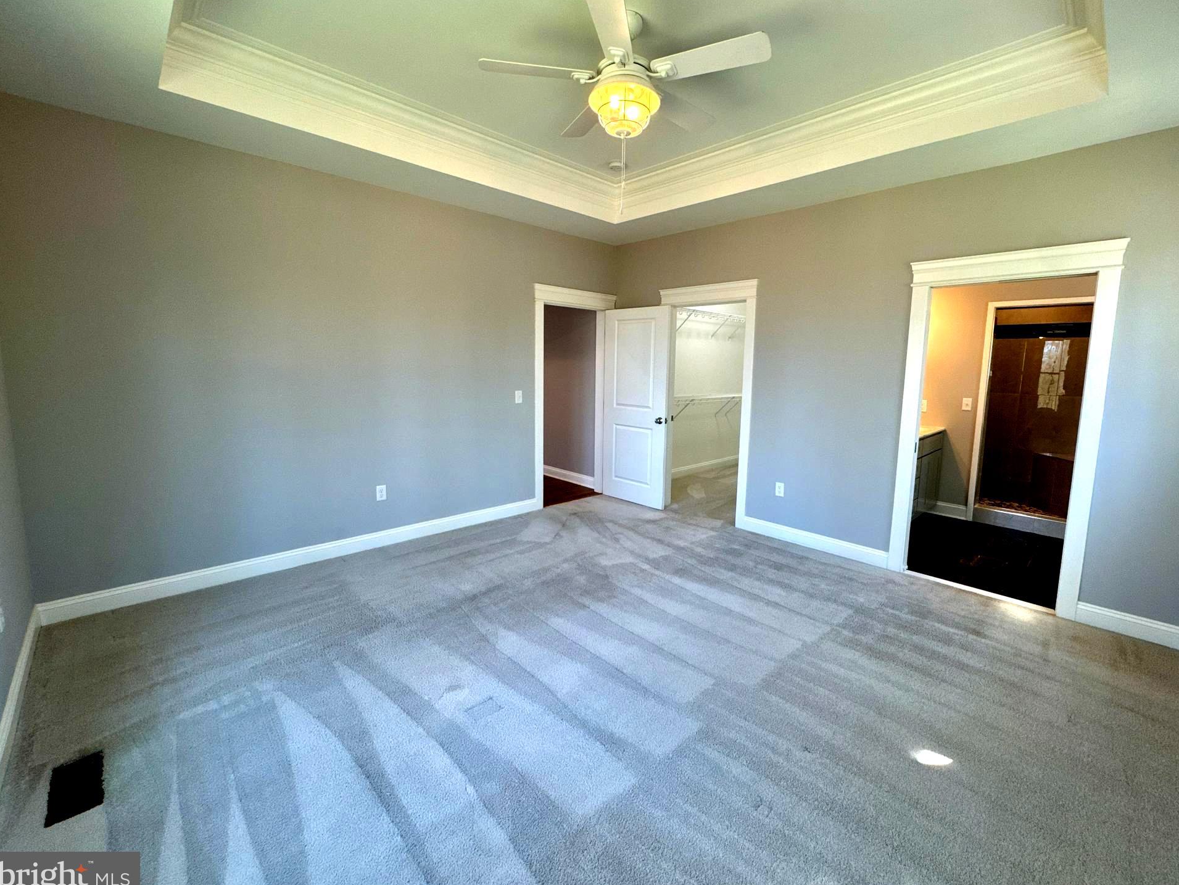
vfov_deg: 81.7
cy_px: 428
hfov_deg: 98.1
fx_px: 511
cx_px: 618
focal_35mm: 15
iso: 160
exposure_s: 1/120
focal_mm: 2.22
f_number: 2.2
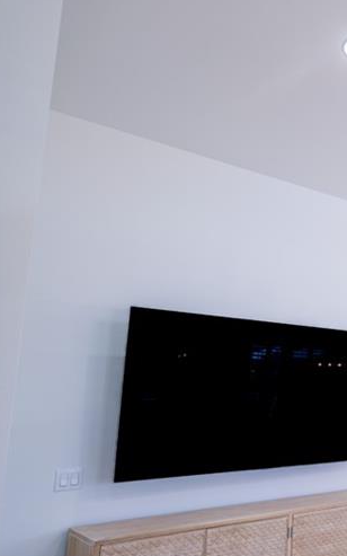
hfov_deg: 24.2
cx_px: 566
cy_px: 326
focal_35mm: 36
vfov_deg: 53.7
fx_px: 545
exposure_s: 1/500
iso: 200
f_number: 3.5
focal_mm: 17
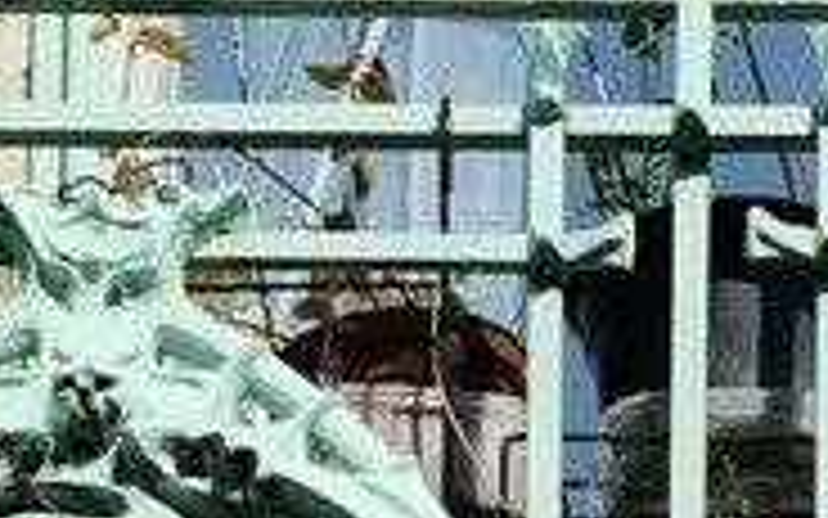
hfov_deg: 1.4
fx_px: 34029
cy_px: 3234
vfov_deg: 0.9
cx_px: 1269
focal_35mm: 1508
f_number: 13
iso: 200
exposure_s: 1/160
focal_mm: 170
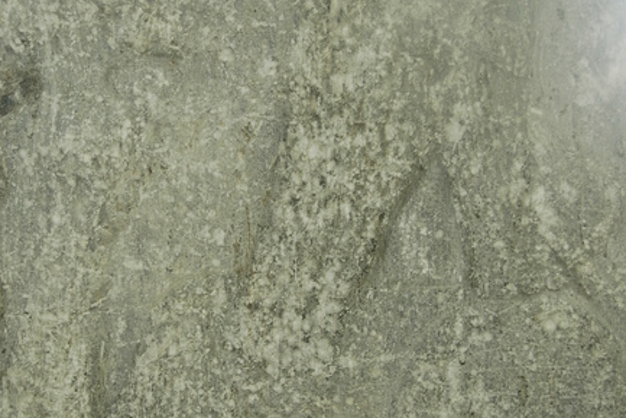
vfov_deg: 22.0
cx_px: 309
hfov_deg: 32.5
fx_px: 1074
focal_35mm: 62
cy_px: 192
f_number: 4
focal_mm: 27
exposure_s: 1/10
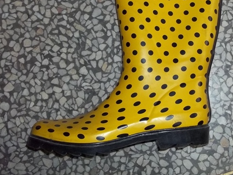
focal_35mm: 57
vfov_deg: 25.4
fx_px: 384
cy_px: 46
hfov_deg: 33.4
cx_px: 159
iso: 160
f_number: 2.9
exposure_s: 1/30
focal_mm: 5.7
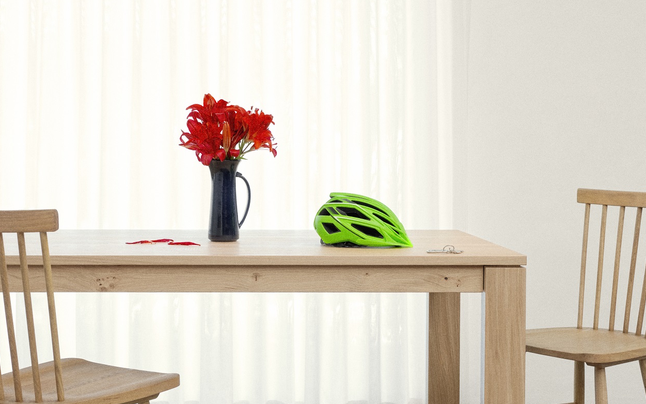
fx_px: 1074
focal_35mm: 61
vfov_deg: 21.2
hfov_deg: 33.4
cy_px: 291
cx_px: 254
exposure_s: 1/30
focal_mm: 45
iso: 400
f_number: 8
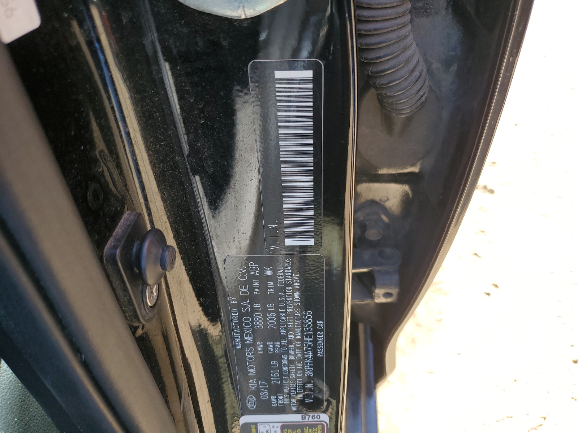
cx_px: 289
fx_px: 434
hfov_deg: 67.3
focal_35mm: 26
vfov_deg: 53.1
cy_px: 216
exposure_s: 1/222
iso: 50
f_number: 1.5
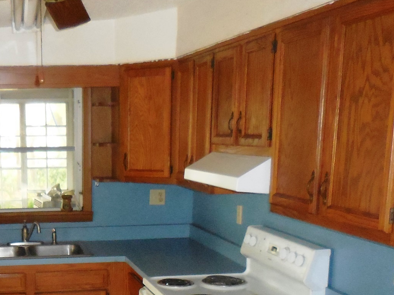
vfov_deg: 25.0
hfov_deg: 33.2
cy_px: 289
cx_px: 70
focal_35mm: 56
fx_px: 637
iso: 640
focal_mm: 4.5
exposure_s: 1/25
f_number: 3.3
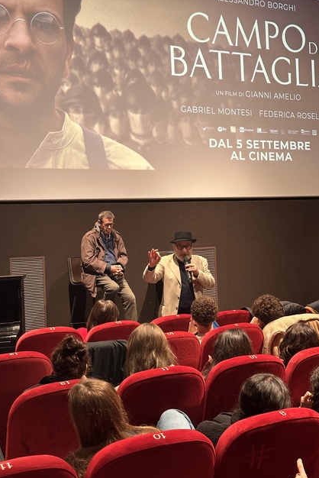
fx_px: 677
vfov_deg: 38.9
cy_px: 237
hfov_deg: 26.5
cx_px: 178
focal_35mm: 51
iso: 200
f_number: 1.78
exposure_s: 1/50
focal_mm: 6.86
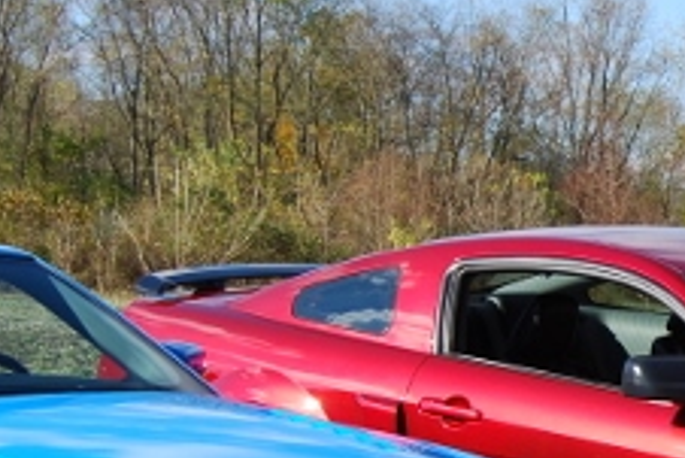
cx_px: 809
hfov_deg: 16.8
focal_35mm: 117
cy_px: 331
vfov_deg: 11.7
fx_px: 2228
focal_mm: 22
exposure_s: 1/200
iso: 100
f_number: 7.1
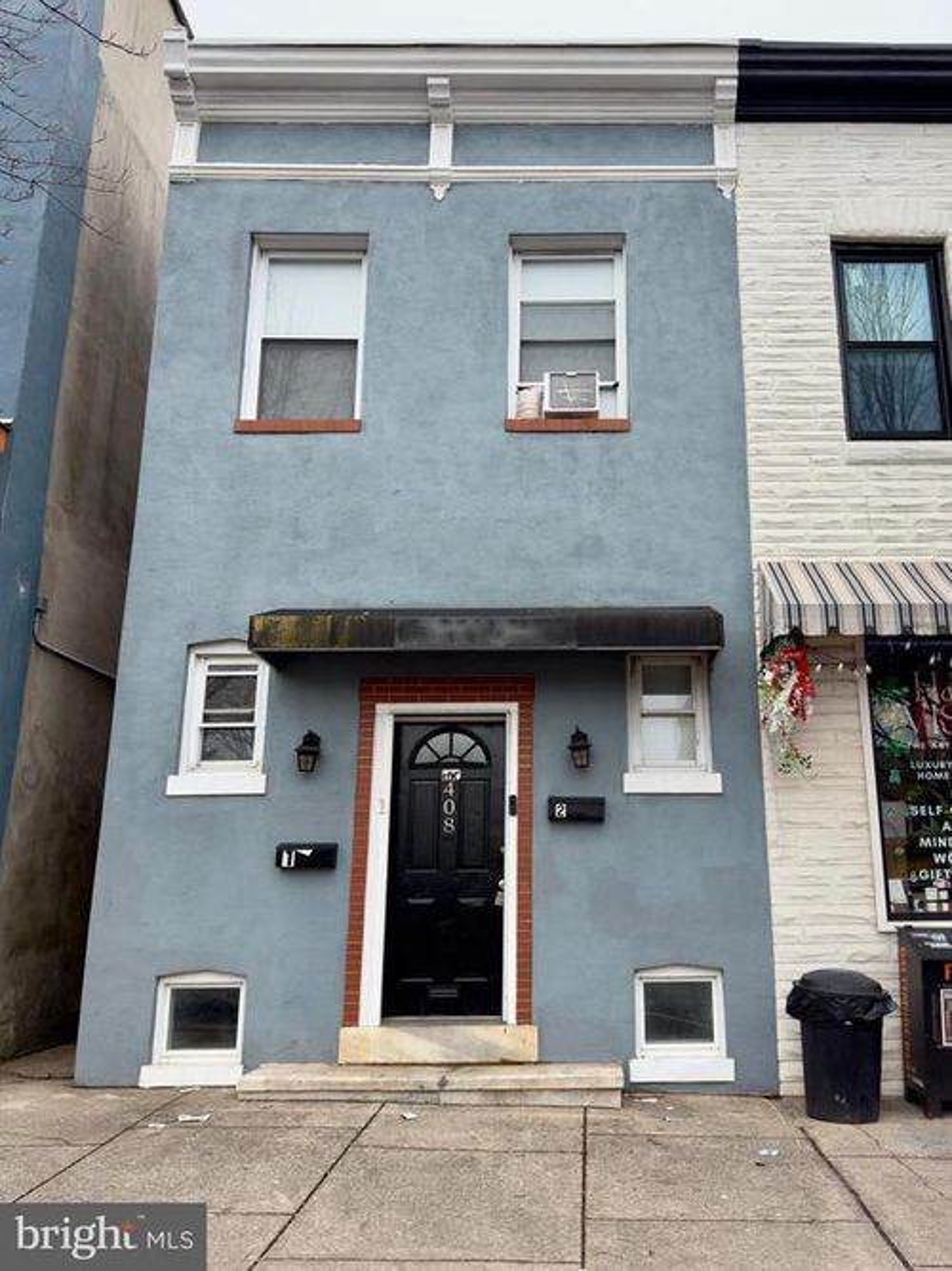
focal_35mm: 24
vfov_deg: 71.6
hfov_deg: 56.8
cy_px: 636
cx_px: 476
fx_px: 880
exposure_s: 1/635
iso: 100
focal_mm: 6.76
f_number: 1.78
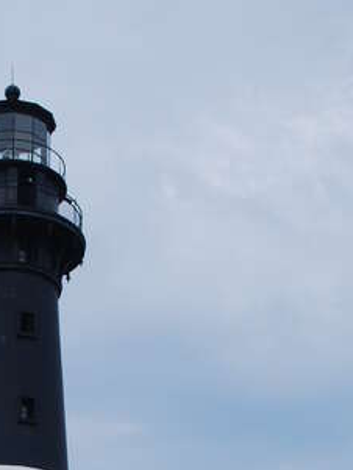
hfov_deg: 12.7
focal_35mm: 115
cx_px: -14
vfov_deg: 16.3
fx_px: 1563
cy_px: 586
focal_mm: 30
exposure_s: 1/250
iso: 100
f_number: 8
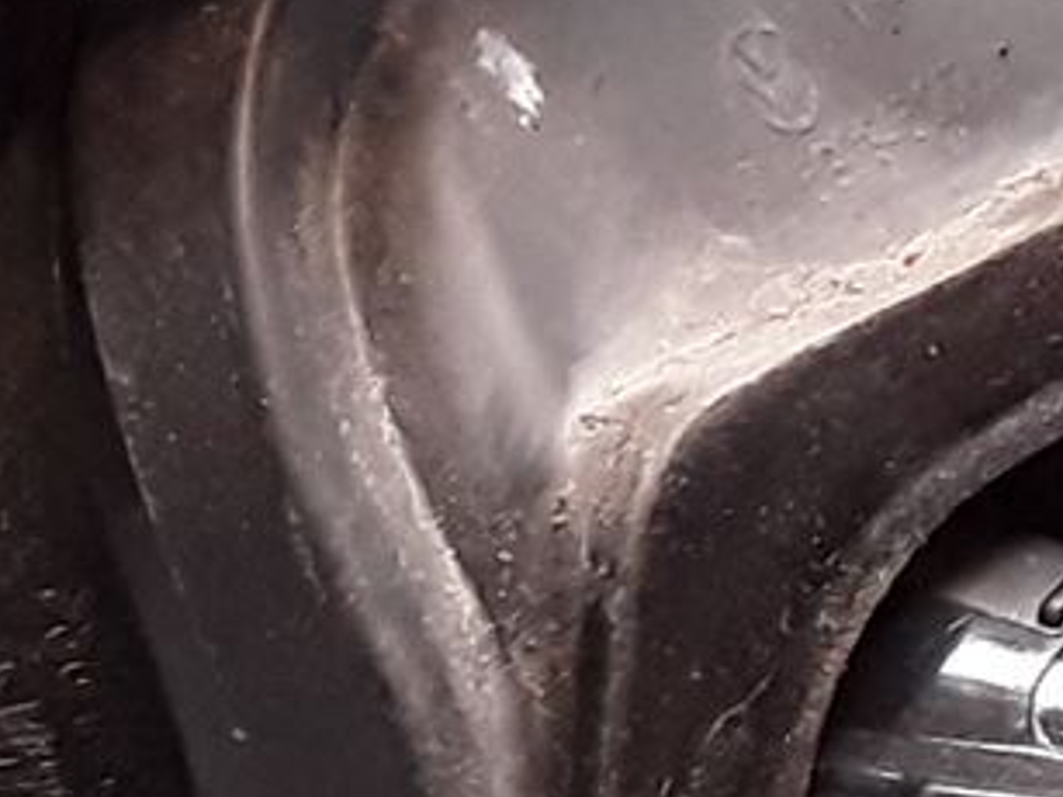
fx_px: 5740
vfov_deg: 7.9
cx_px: 73
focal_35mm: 187
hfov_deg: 10.5
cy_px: 922
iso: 100
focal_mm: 2.91
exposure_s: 1/50
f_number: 1.9
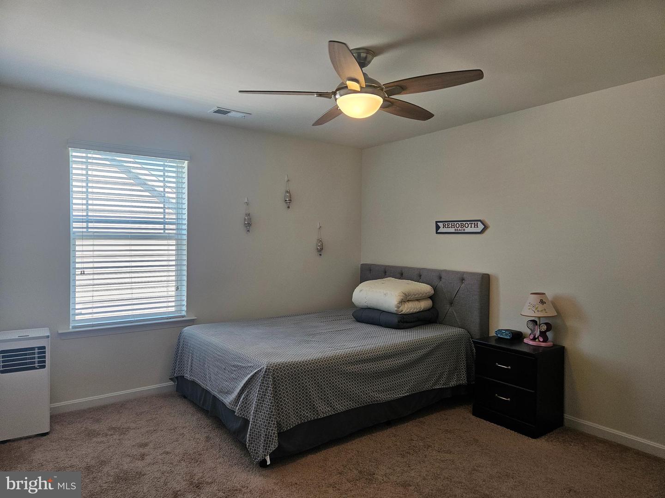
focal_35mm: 23
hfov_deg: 73.9
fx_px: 442
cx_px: 332
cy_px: 249
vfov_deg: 58.9
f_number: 1.8
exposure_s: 1/120
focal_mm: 5.4
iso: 100
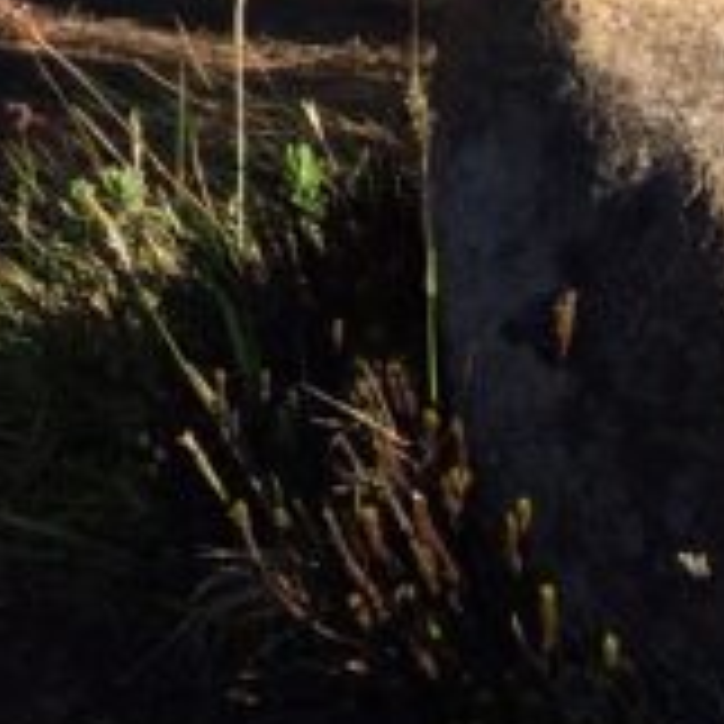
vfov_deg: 10.0
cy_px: -652
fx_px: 3857
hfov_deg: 9.6
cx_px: -940
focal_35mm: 163
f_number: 2.2
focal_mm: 4.15
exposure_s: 1/1208
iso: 32
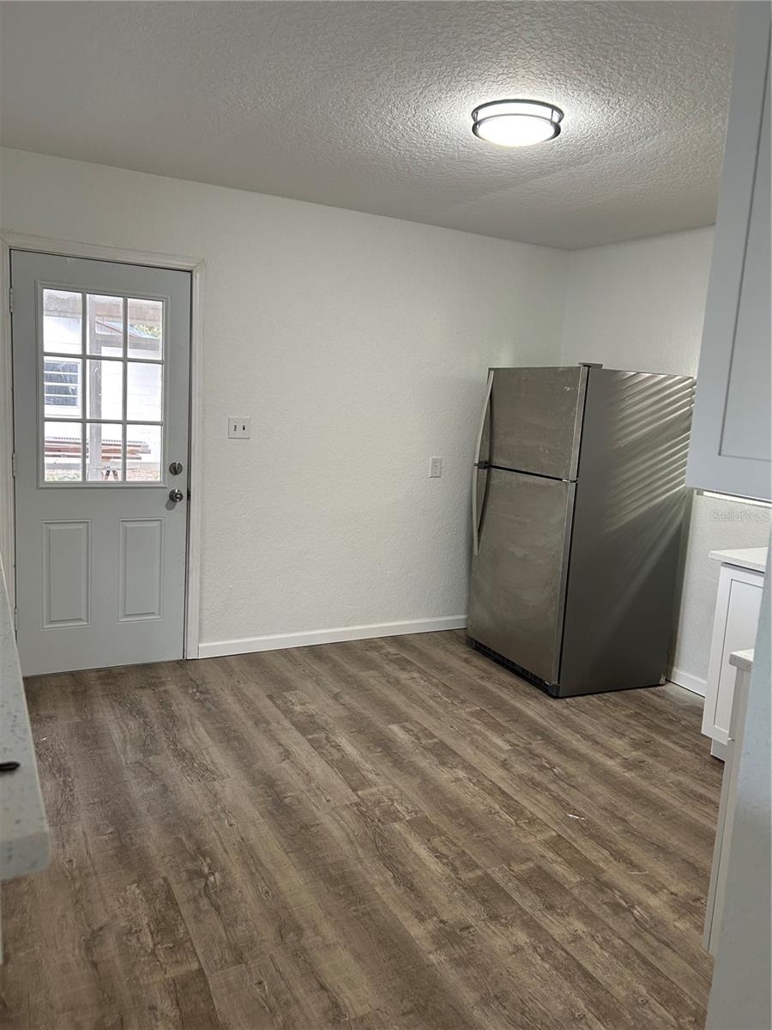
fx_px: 773
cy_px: 515
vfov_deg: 67.3
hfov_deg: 53.1
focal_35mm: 26
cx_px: 386
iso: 125
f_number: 1.5
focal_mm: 5.7
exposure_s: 1/60
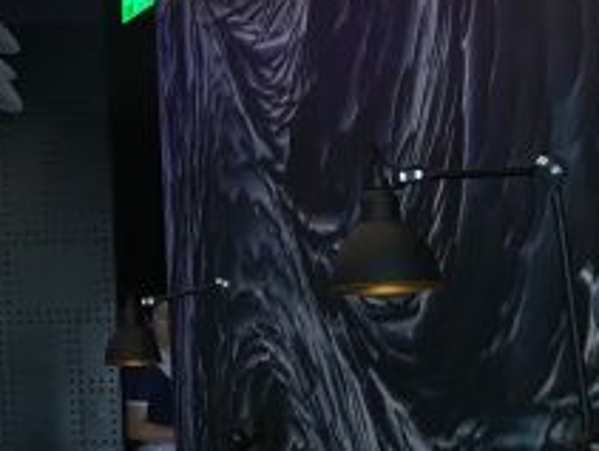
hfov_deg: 18.0
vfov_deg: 15.4
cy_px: 274
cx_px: -321
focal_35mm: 96
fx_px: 1664
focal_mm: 4.15
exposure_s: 1/17
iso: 50
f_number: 2.2
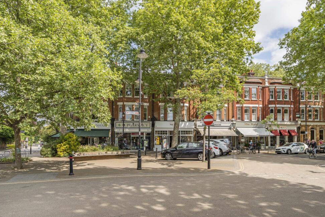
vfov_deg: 57.3
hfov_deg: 78.6
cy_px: 111
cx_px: 161
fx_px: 199
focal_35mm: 22
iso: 320
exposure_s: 1/400
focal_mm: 21
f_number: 9
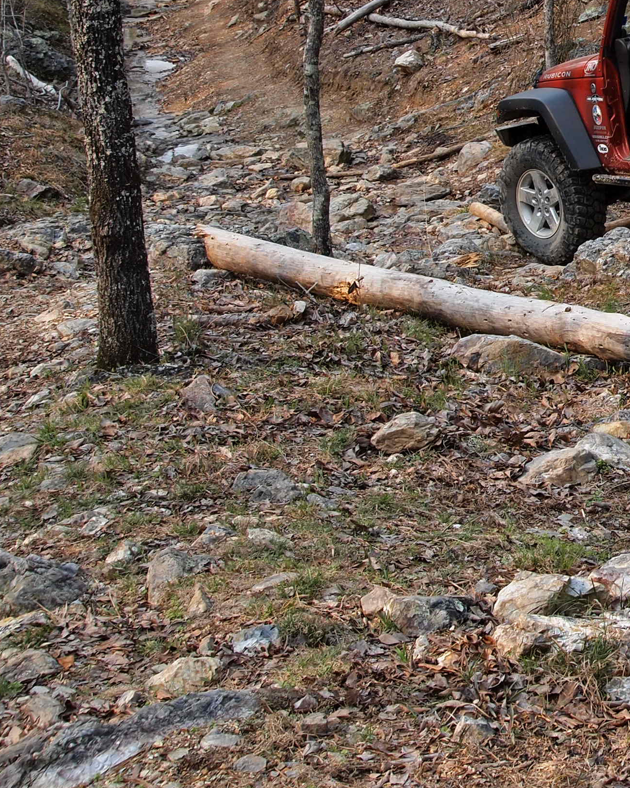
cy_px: 105
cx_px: 851
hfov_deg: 17.4
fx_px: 1912
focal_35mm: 82
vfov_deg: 22.8
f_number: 5.6
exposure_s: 1/250
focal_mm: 17
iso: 200
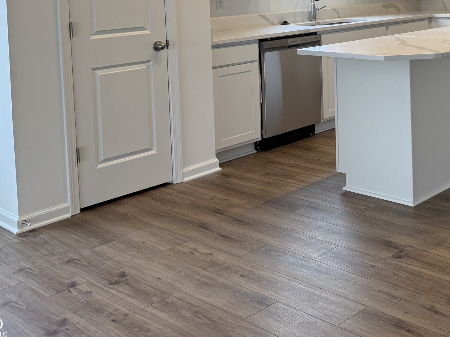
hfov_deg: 36.0
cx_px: 422
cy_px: 1
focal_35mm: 49
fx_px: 637
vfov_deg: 27.9
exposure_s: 1/120
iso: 160
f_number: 1.78
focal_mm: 6.76
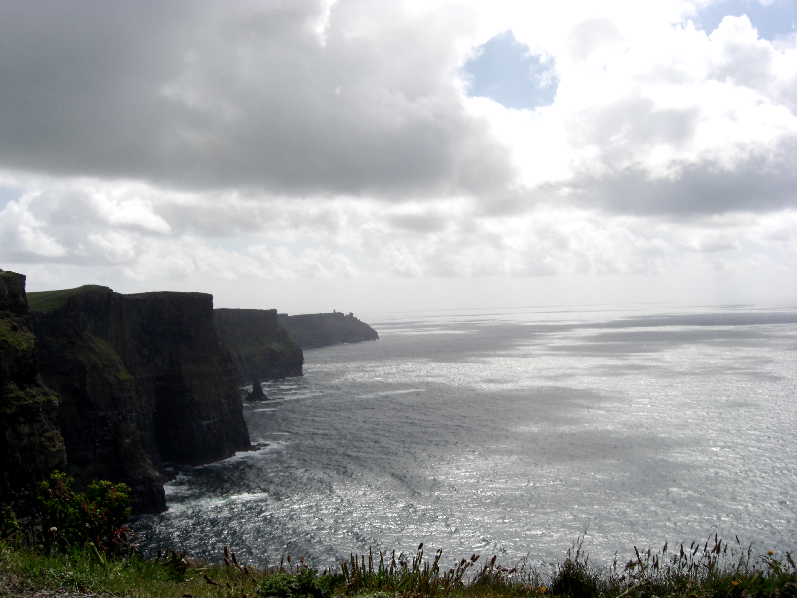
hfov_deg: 49.0
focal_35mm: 38
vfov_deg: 37.7
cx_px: 398
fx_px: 875
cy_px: 299
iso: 80
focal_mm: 7.9
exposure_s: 1/400
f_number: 8
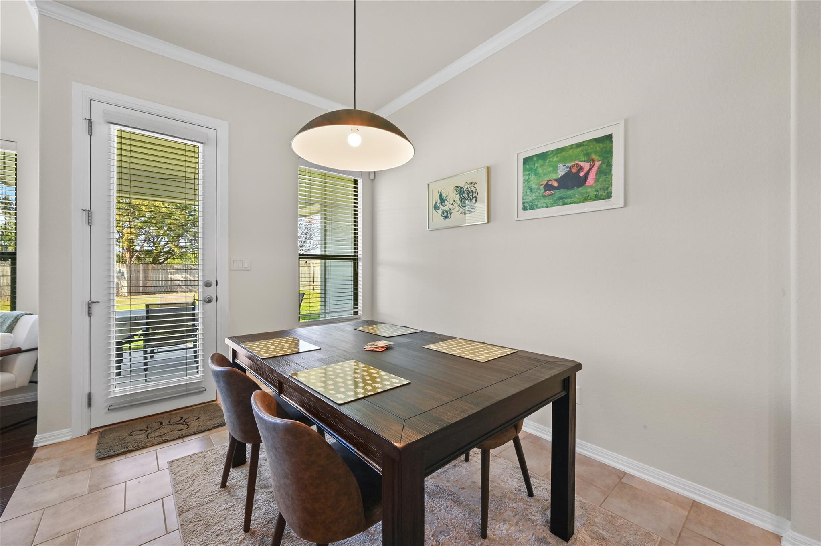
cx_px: 410
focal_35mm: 14
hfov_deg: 104.3
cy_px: 273
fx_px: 319
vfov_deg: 81.1
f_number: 14
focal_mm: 14
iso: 200
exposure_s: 1/3
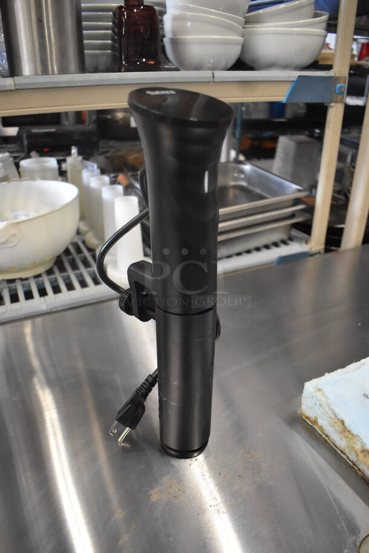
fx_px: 414
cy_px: 276
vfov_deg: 67.3
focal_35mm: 27
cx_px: 184
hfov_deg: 48.0
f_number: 3.5
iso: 2800
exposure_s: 1/125
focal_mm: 18
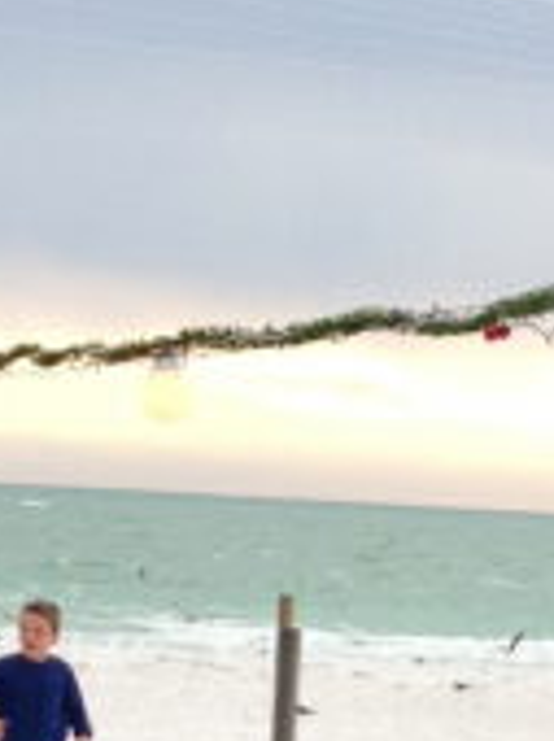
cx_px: 318
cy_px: 663
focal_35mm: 199
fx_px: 4257
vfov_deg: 9.9
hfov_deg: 7.4
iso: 50
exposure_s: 1/390
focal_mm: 4.13
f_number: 2.4
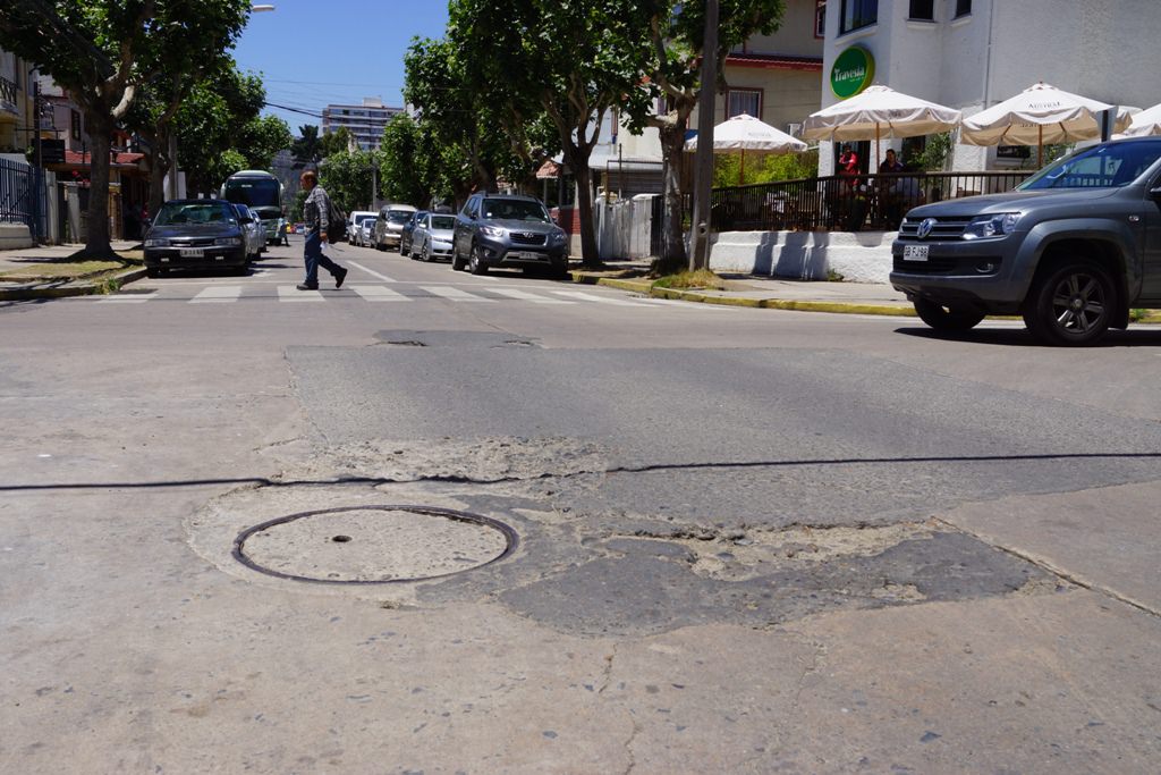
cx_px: 580
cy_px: 388
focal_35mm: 36
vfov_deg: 36.9
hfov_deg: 53.1
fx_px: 1161
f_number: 13
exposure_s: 1/250
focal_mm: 24
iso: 100
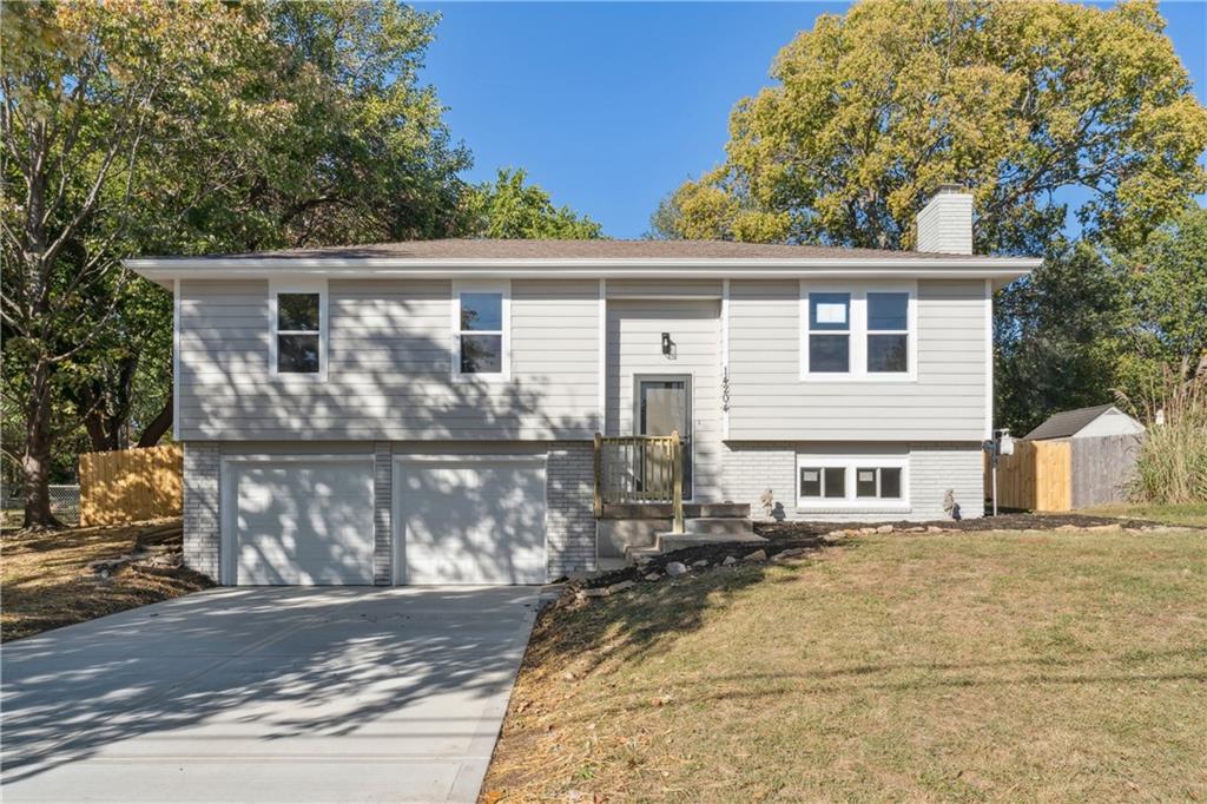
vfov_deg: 58.5
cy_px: 402
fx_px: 717
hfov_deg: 80.2
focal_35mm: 21
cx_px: 604
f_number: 22
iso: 100
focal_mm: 21.4
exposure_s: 1/20
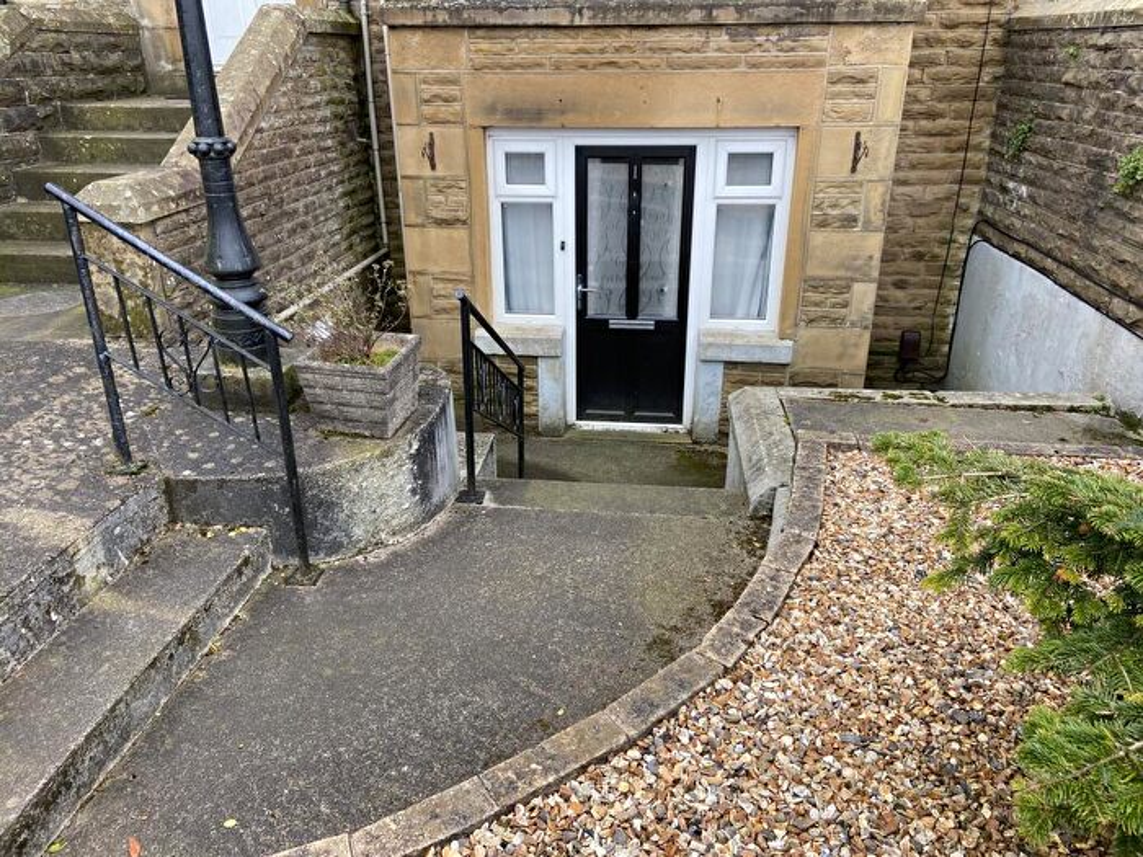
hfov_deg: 67.3
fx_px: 859
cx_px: 572
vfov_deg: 53.1
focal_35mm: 26
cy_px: 428
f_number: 1.8
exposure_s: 1/324
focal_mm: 4.25
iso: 32
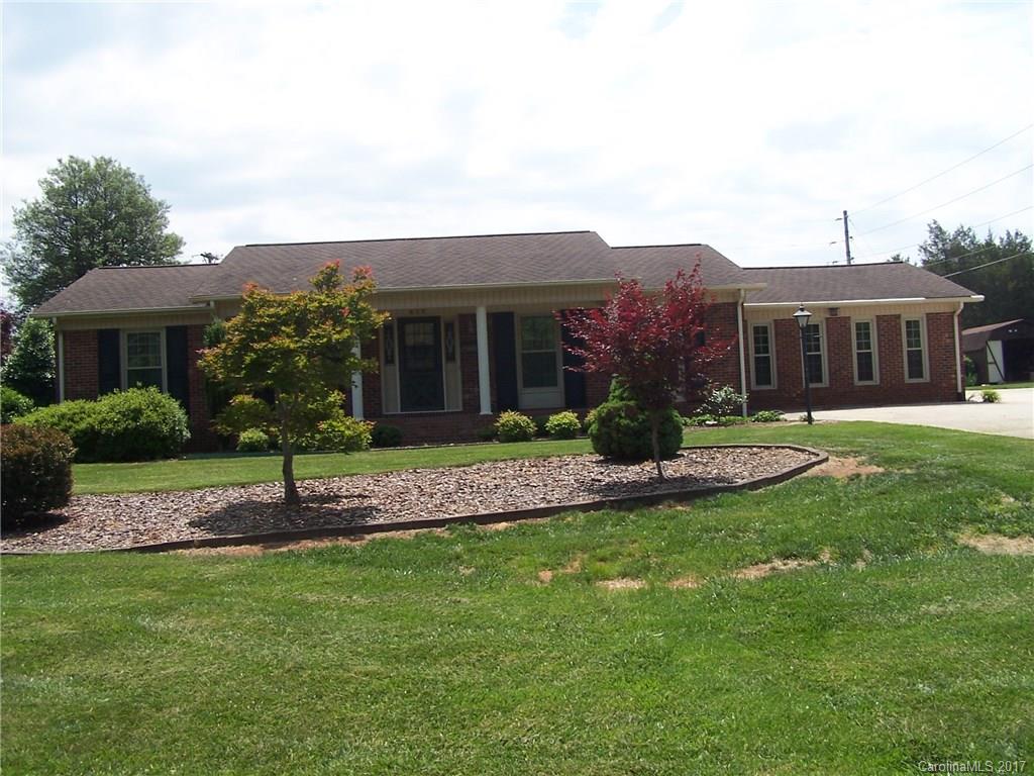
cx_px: 517
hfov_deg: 49.0
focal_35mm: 38
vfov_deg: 37.7
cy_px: 388
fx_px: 1135
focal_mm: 6.3
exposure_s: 1/750
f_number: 4
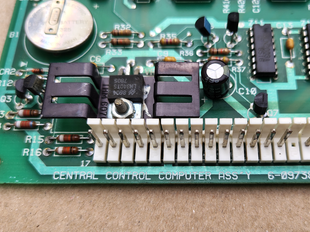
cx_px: 195
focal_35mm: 35
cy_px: 129
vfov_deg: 40.6
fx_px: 313
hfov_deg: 52.0
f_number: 1.8
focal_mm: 5.56
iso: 100
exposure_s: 1/540
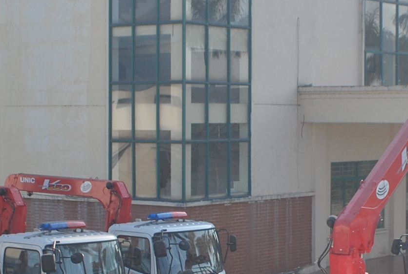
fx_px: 1181
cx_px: 293
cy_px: 103
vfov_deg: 13.2
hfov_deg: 19.5
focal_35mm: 104
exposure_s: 1/250
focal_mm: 20
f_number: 8
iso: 100
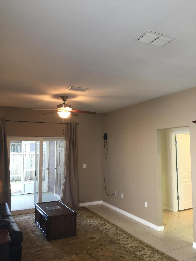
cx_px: 98
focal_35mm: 29
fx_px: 219
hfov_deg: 48.2
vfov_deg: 61.7
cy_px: 130
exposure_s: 1/30
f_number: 2.2
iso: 80
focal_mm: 4.15
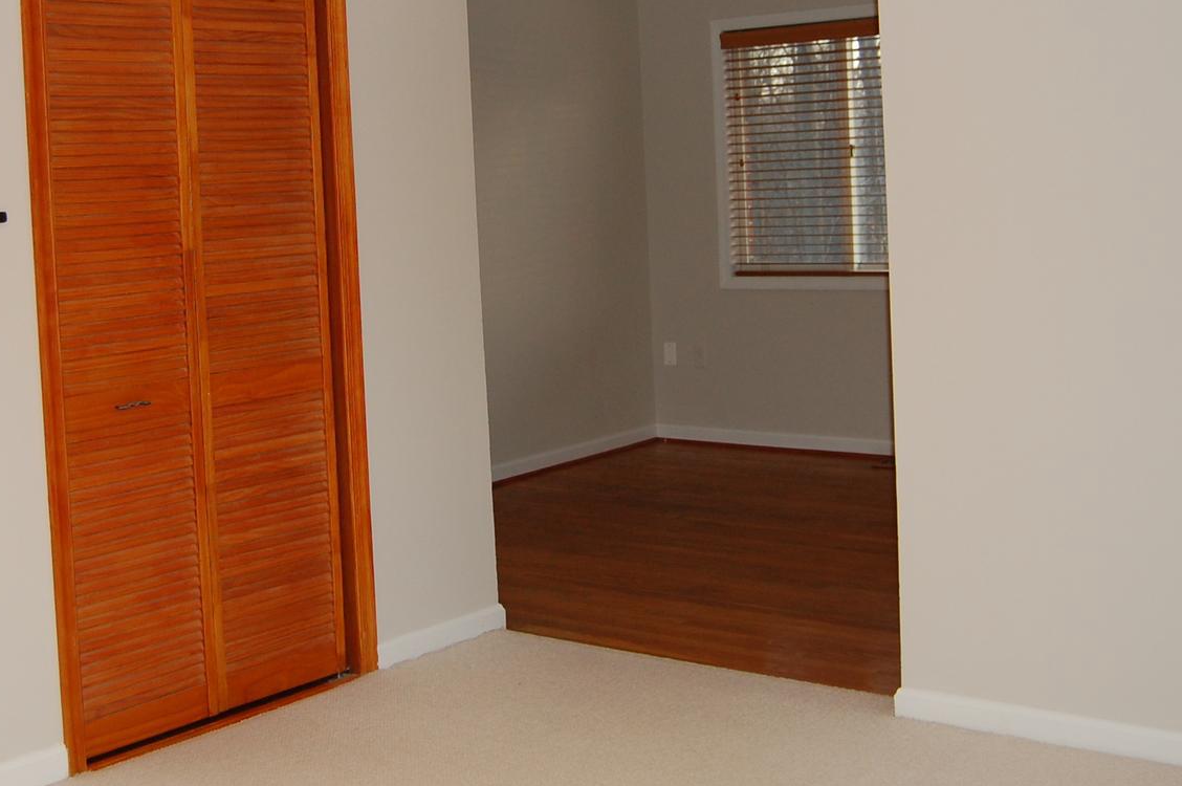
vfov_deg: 27.2
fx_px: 1607
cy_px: 226
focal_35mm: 49
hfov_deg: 40.0
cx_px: 428
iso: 400
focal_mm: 18
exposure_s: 1/60
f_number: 3.5
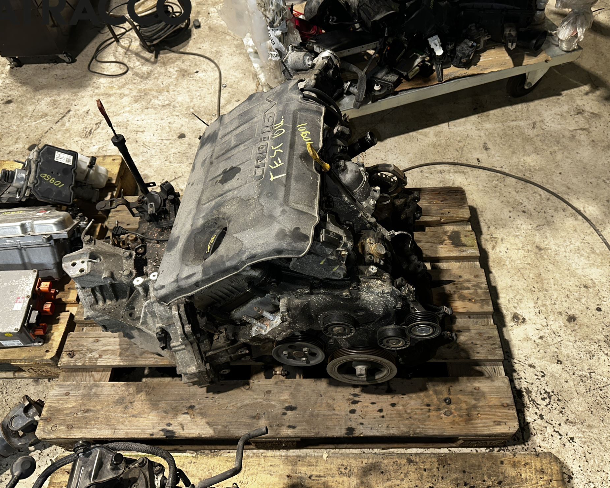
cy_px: 243
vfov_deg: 54.9
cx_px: 327
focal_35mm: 26
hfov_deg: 65.9
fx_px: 469
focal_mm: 6.86
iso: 64
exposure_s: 1/33
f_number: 1.78
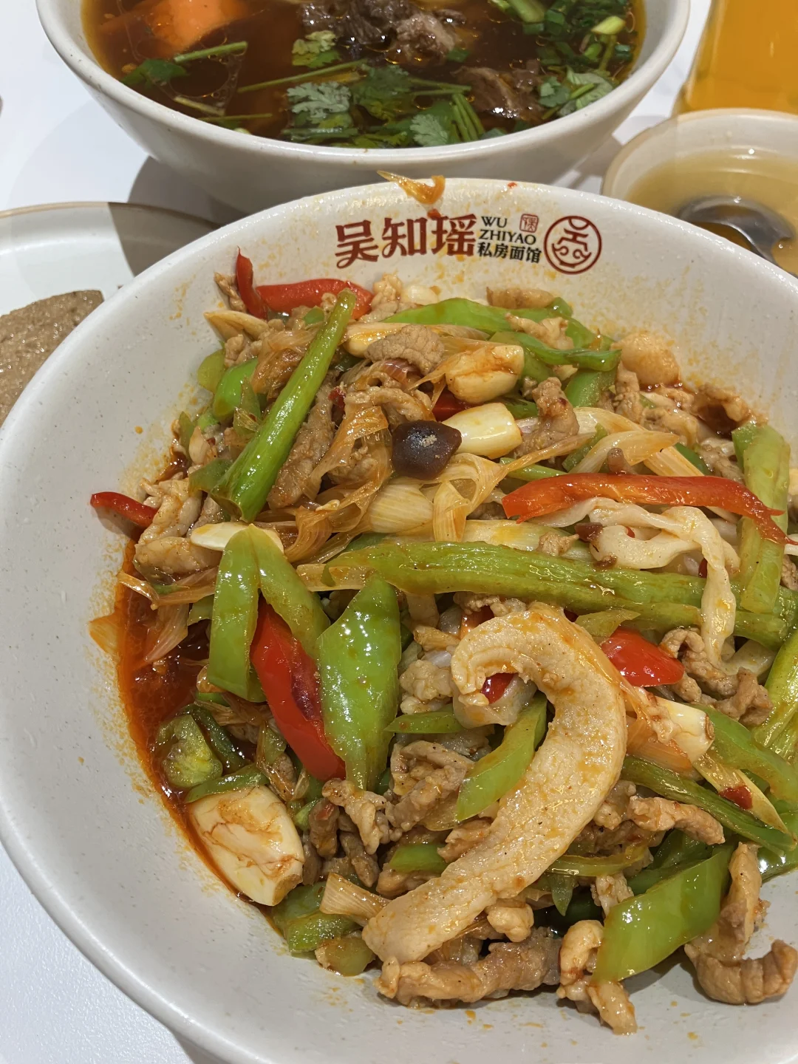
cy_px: 532
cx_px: 399
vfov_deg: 63.4
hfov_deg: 49.7
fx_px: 861
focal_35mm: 28
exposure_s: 1/50
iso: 80
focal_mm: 3.99
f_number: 1.8
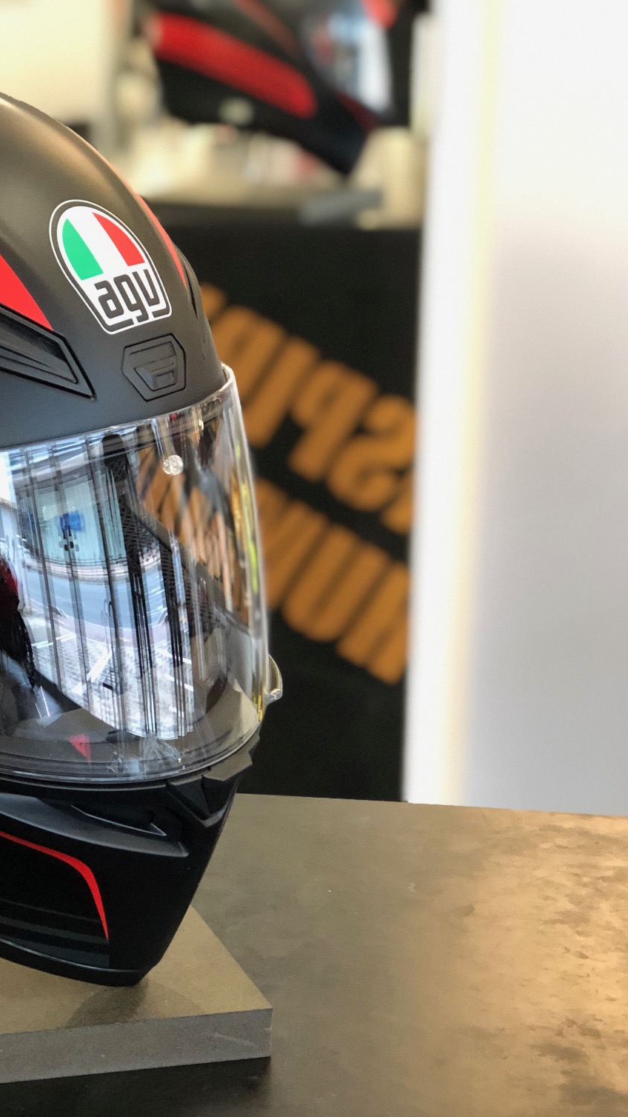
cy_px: 558
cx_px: -105
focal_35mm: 83
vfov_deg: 25.6
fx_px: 2458
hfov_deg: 14.2
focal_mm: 6.6
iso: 400
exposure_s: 1/30
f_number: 2.8
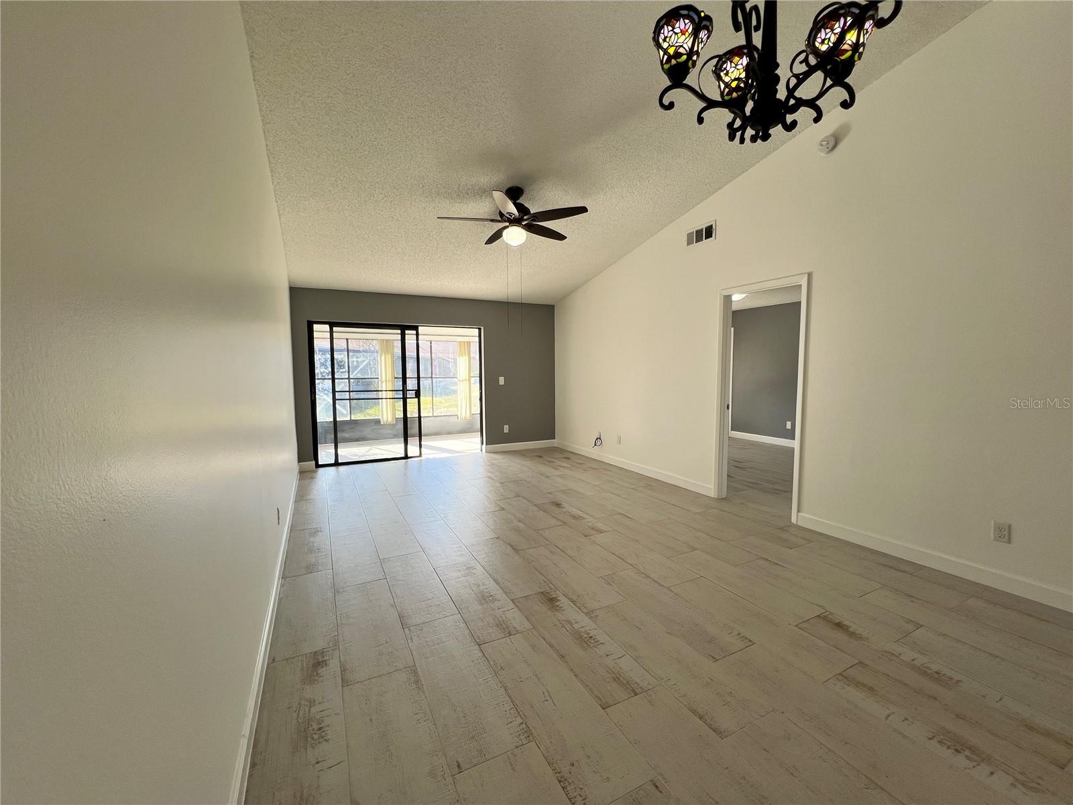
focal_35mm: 13
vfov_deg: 89.9
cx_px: 536
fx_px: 403
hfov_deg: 106.2
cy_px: 402
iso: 32
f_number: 1.8
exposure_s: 1/188
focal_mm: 1.57
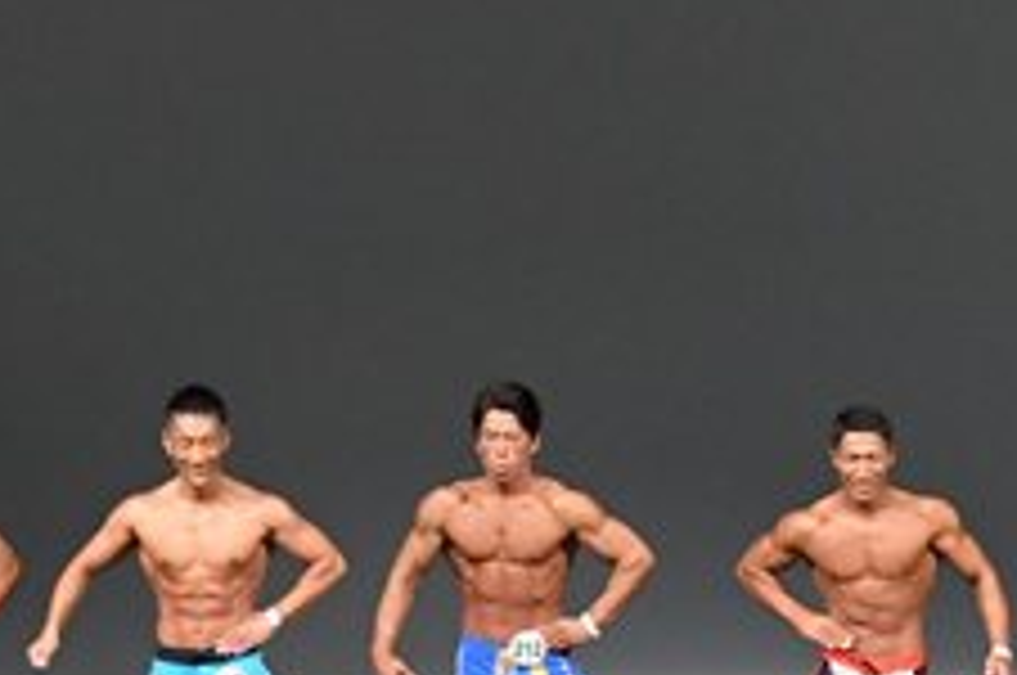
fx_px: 9394
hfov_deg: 6.2
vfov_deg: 4.1
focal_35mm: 333
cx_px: 1006
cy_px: 531
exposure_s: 1/400
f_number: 5.6
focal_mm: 65
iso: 4000
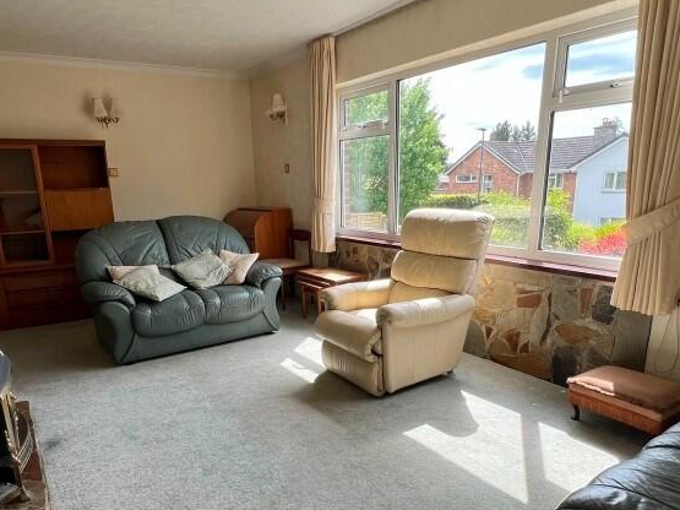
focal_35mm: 24
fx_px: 471
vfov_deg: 56.0
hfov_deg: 71.5
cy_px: 324
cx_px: 319
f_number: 1.8
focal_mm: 1.57
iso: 32
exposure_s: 1/230
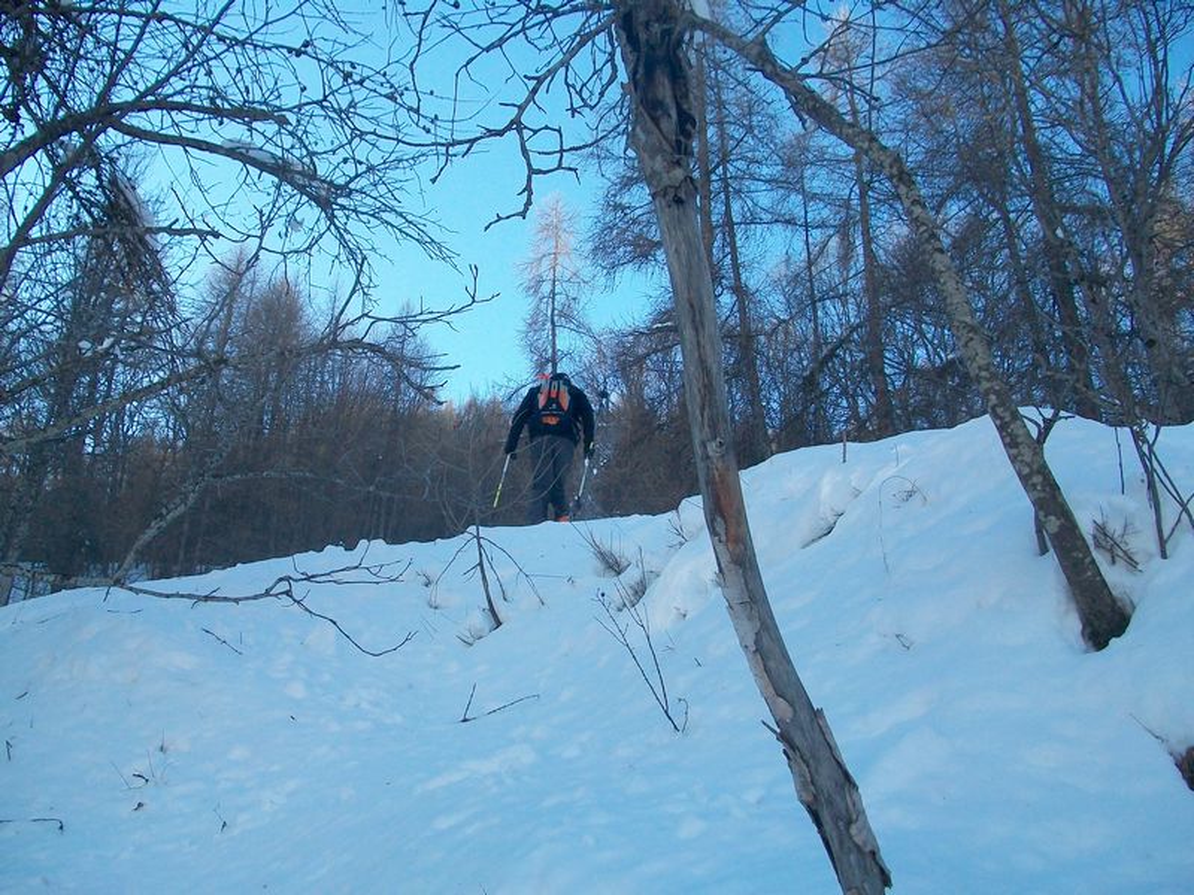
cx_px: 597
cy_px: 448
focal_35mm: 34
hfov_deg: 54.0
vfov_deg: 41.8
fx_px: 1173
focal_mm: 5.7
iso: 80
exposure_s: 1/400
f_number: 2.8
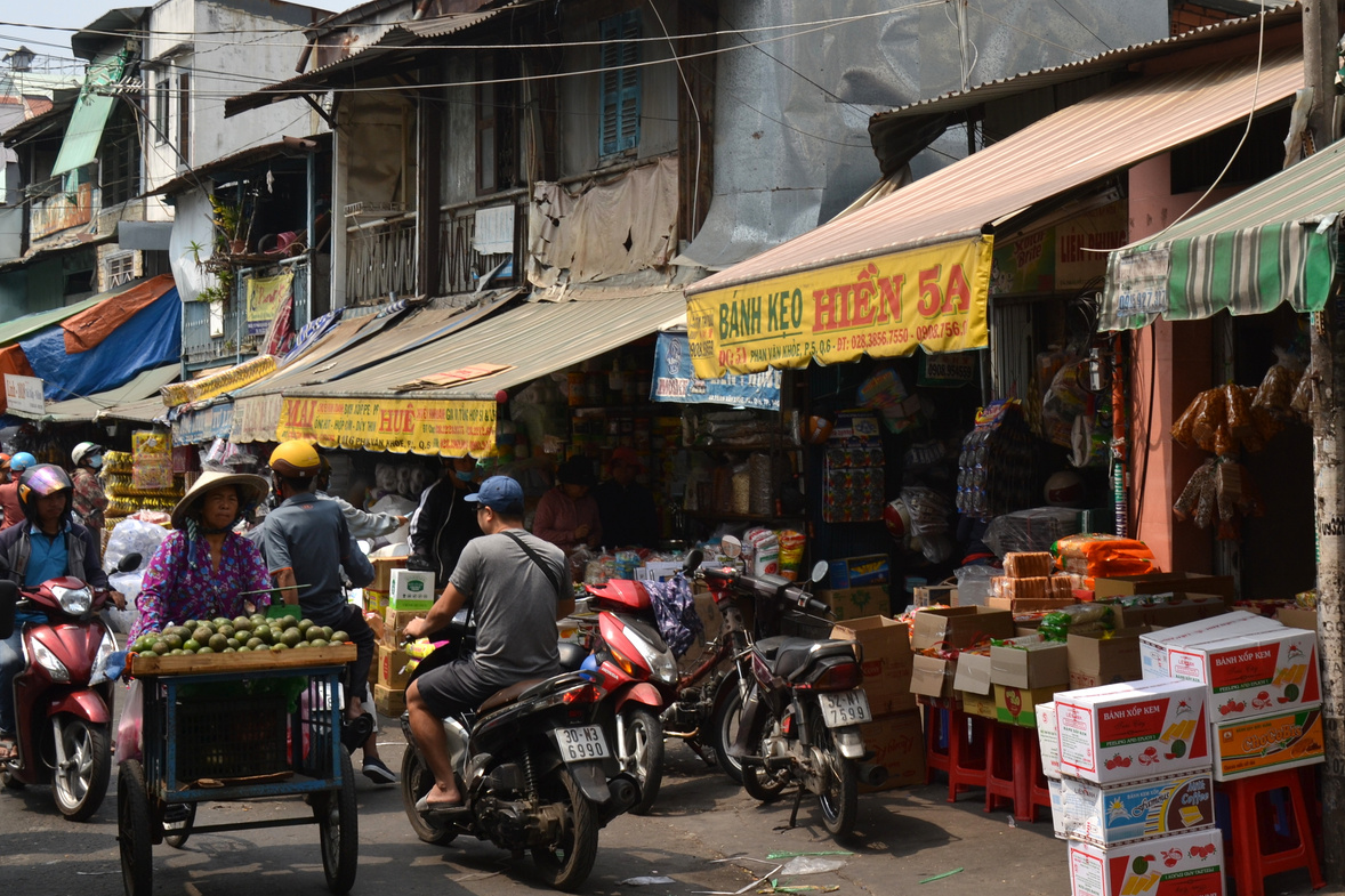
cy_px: 306
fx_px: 2465
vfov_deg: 20.5
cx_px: 888
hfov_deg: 30.3
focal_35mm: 66
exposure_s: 1/250
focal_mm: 32
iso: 100
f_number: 8
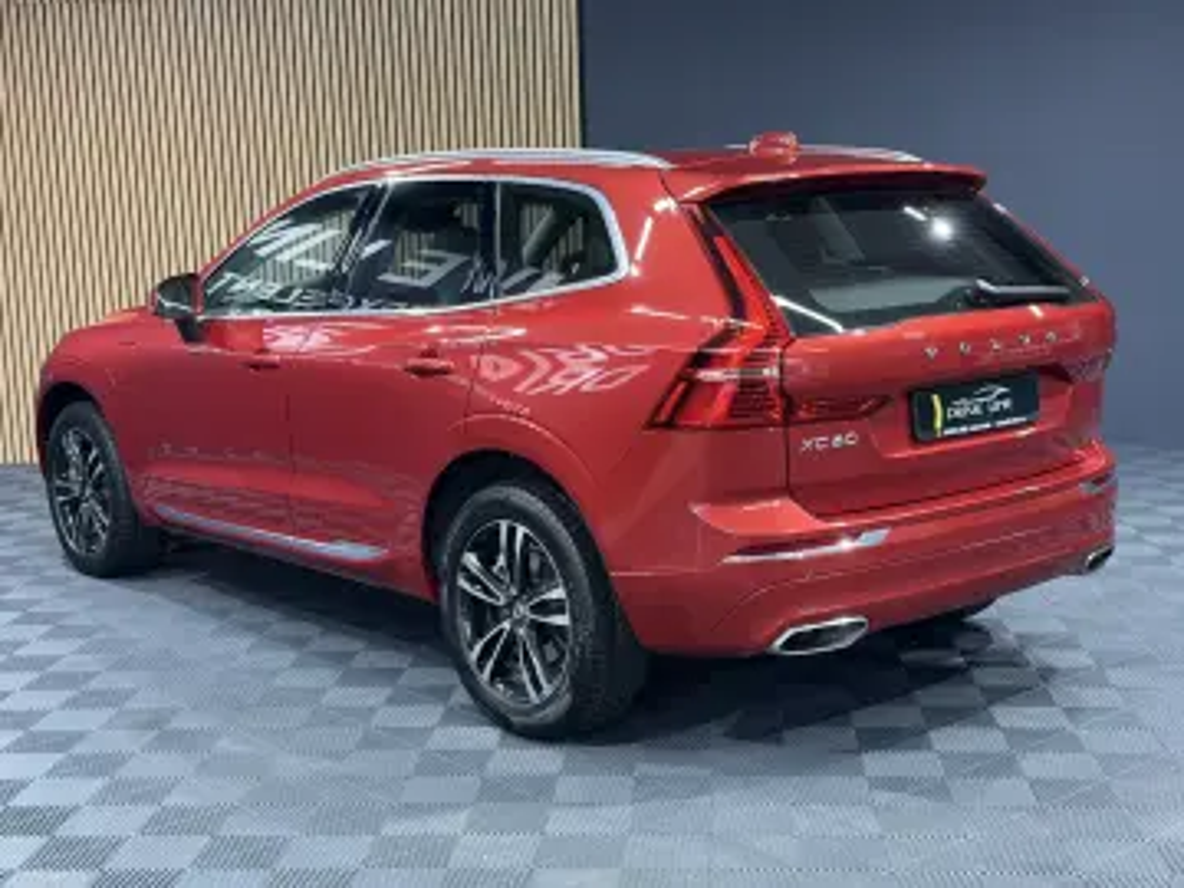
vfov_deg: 30.3
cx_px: 592
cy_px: 444
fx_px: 1642
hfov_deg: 39.7
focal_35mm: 48
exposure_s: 1/50
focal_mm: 6.76
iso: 200
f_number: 1.78
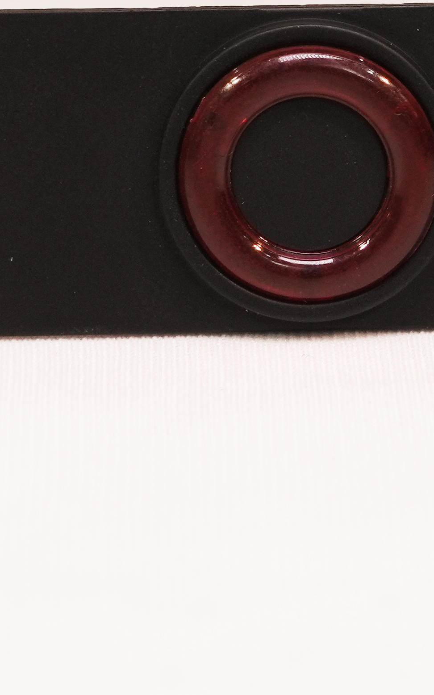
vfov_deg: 6.6
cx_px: 371
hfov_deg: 4.1
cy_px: 100
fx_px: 6001
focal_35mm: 317
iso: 400
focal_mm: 70
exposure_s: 1/200
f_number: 10
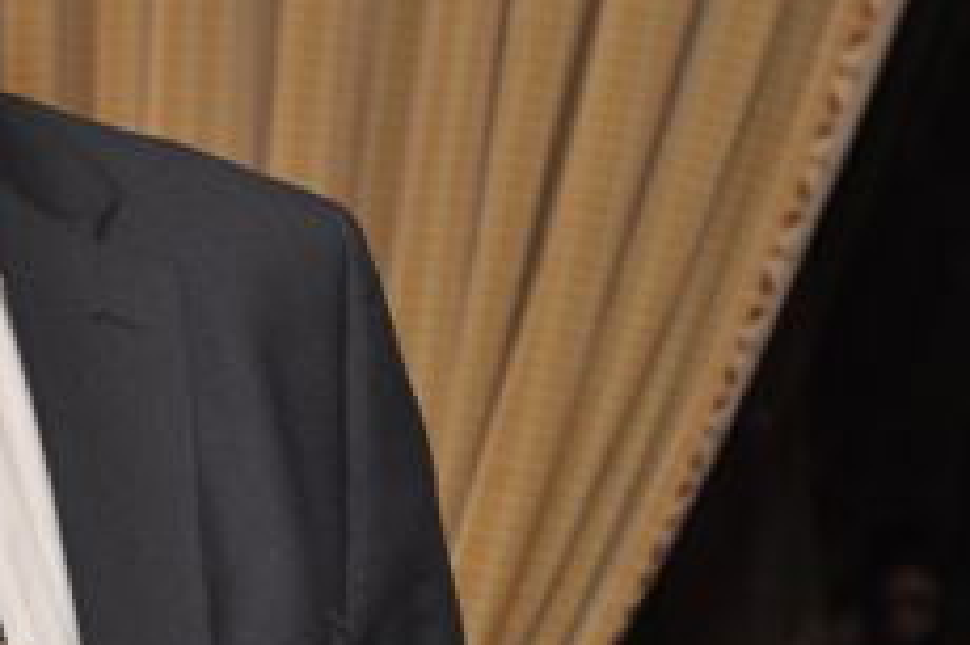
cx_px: -101
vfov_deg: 4.7
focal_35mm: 292
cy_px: 112
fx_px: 7862
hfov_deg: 7.0
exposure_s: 1/60
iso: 500
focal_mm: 70
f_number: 5.3
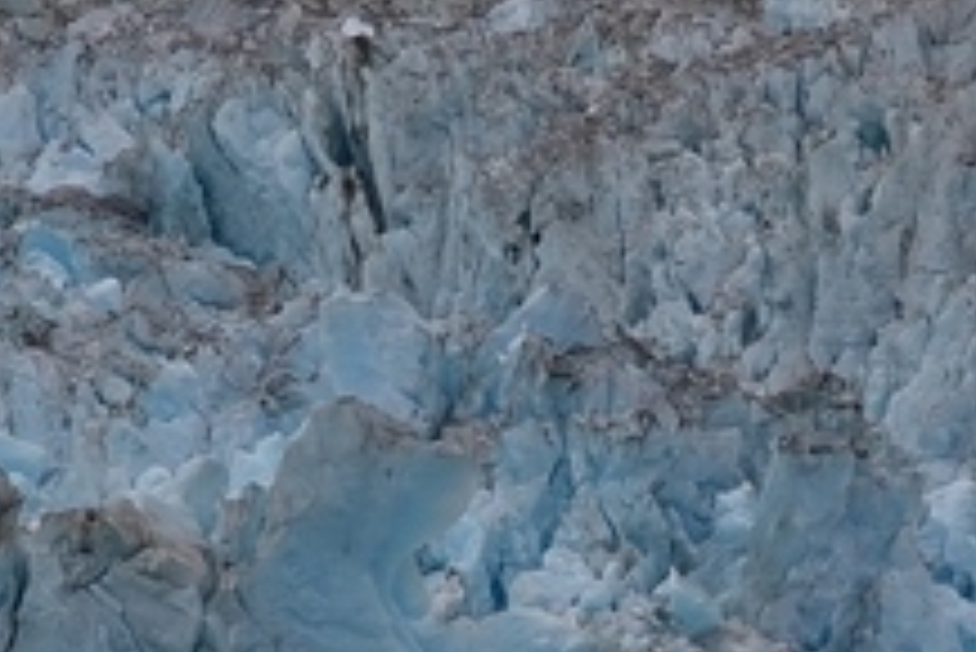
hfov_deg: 2.9
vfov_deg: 1.9
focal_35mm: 707
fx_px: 19180
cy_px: 598
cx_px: 472
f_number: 5
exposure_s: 1/250
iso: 100
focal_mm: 120
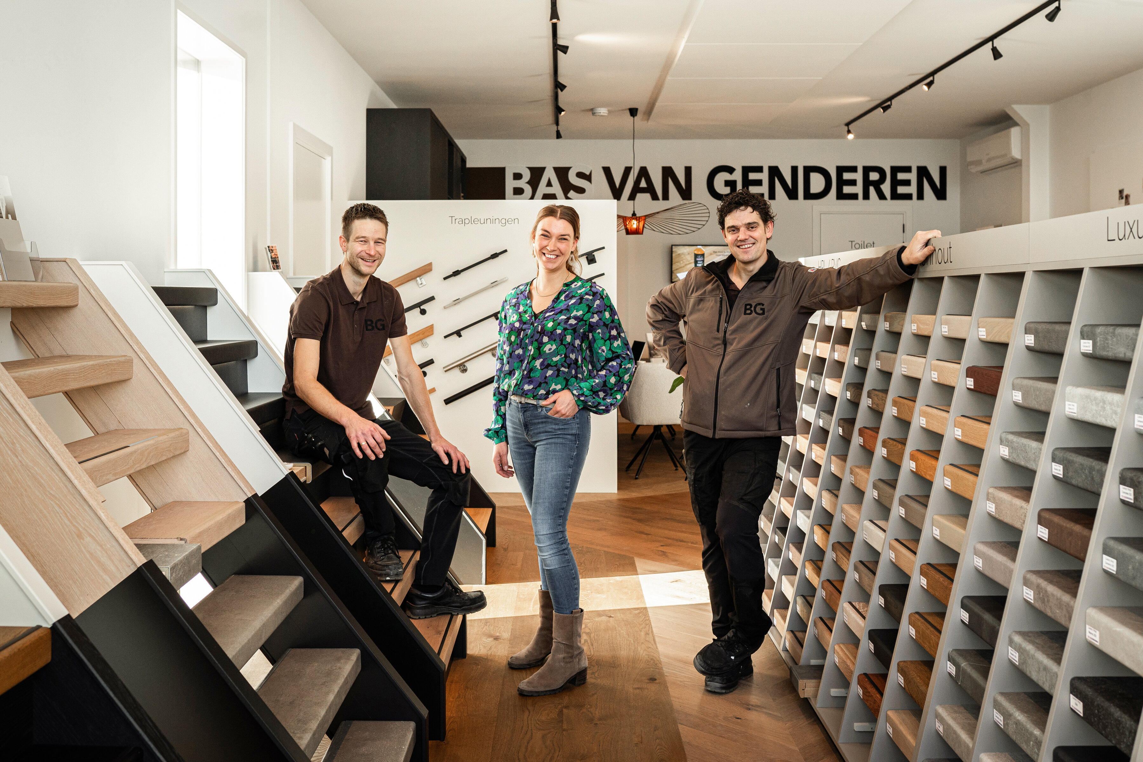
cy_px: 381
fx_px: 1111
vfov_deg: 37.9
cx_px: 572
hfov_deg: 54.4
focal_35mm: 35
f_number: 4
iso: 800
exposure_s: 1/250
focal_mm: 35
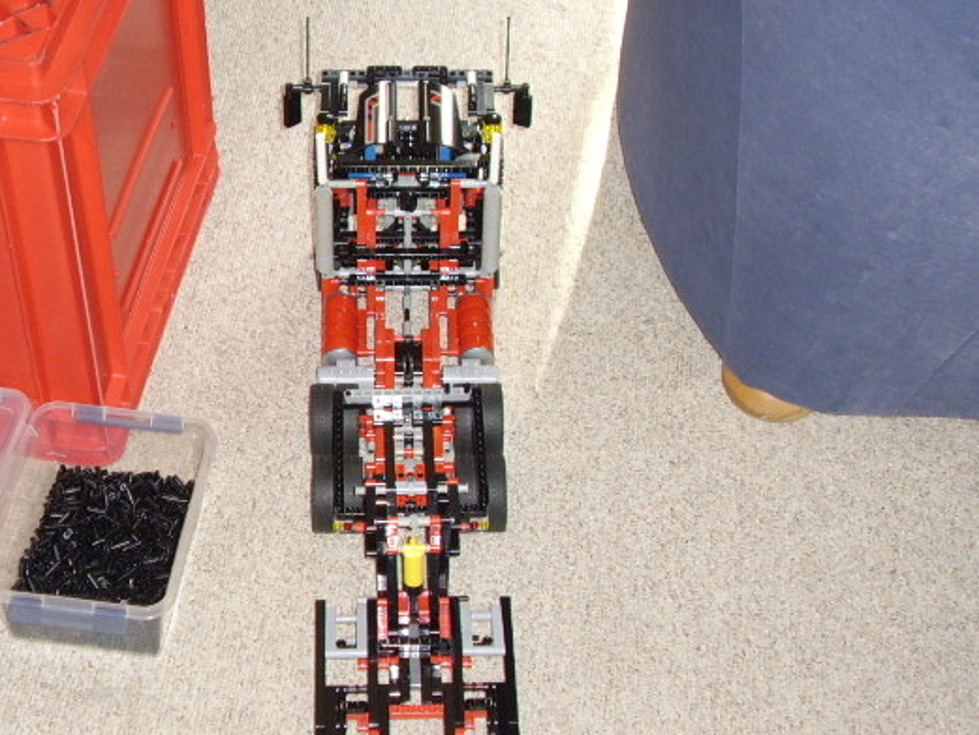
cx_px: 400
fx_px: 1528
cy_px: 363
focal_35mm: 54
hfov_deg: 35.4
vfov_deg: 27.0
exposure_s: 1/60
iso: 259
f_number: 3.4
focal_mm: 8.4
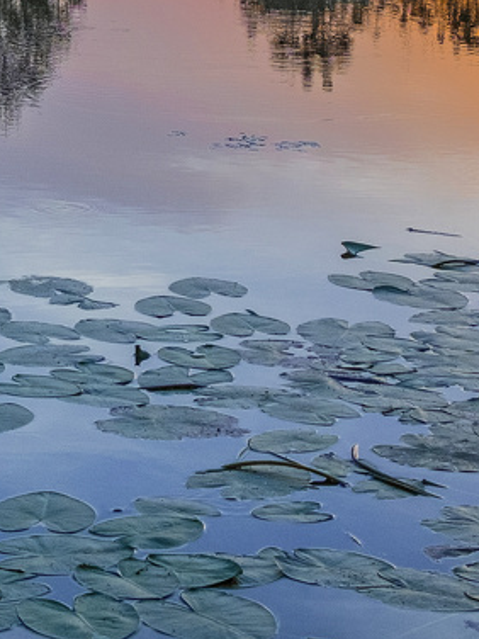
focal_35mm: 118
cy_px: -4
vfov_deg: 16.3
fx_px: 2177
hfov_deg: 12.4
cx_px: -5
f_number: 8
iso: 200
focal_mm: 22.3
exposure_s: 1/200
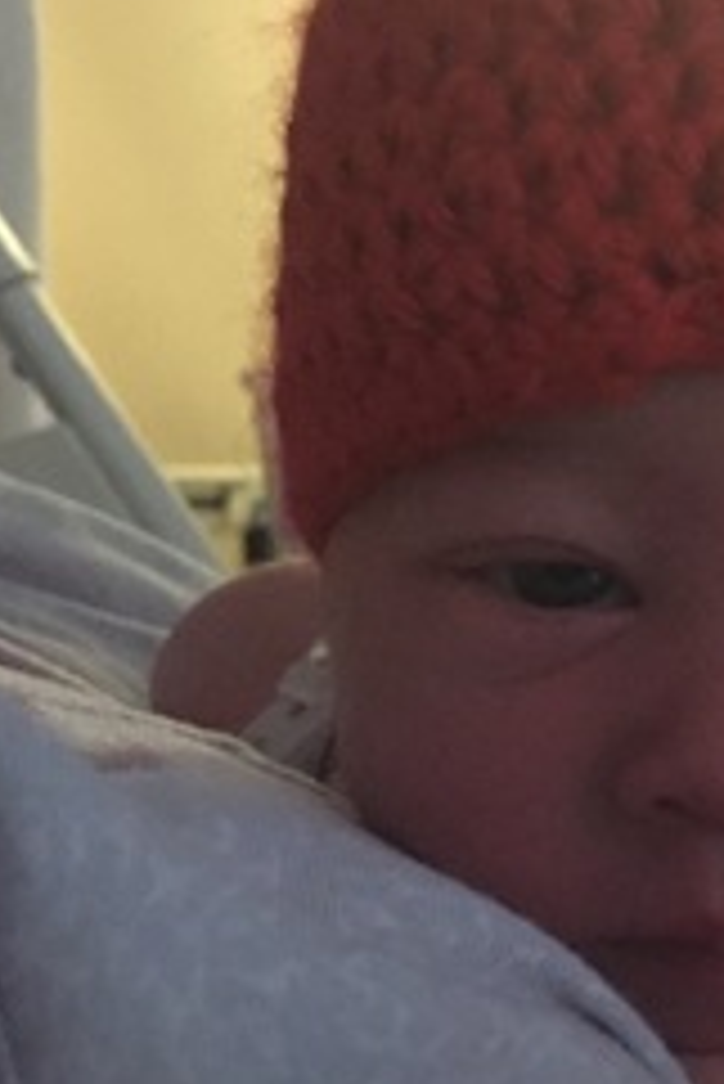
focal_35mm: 80
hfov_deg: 16.7
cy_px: 783
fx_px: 2410
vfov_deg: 25.1
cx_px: 742
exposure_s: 1/15
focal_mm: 4.15
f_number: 2.2
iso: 1250
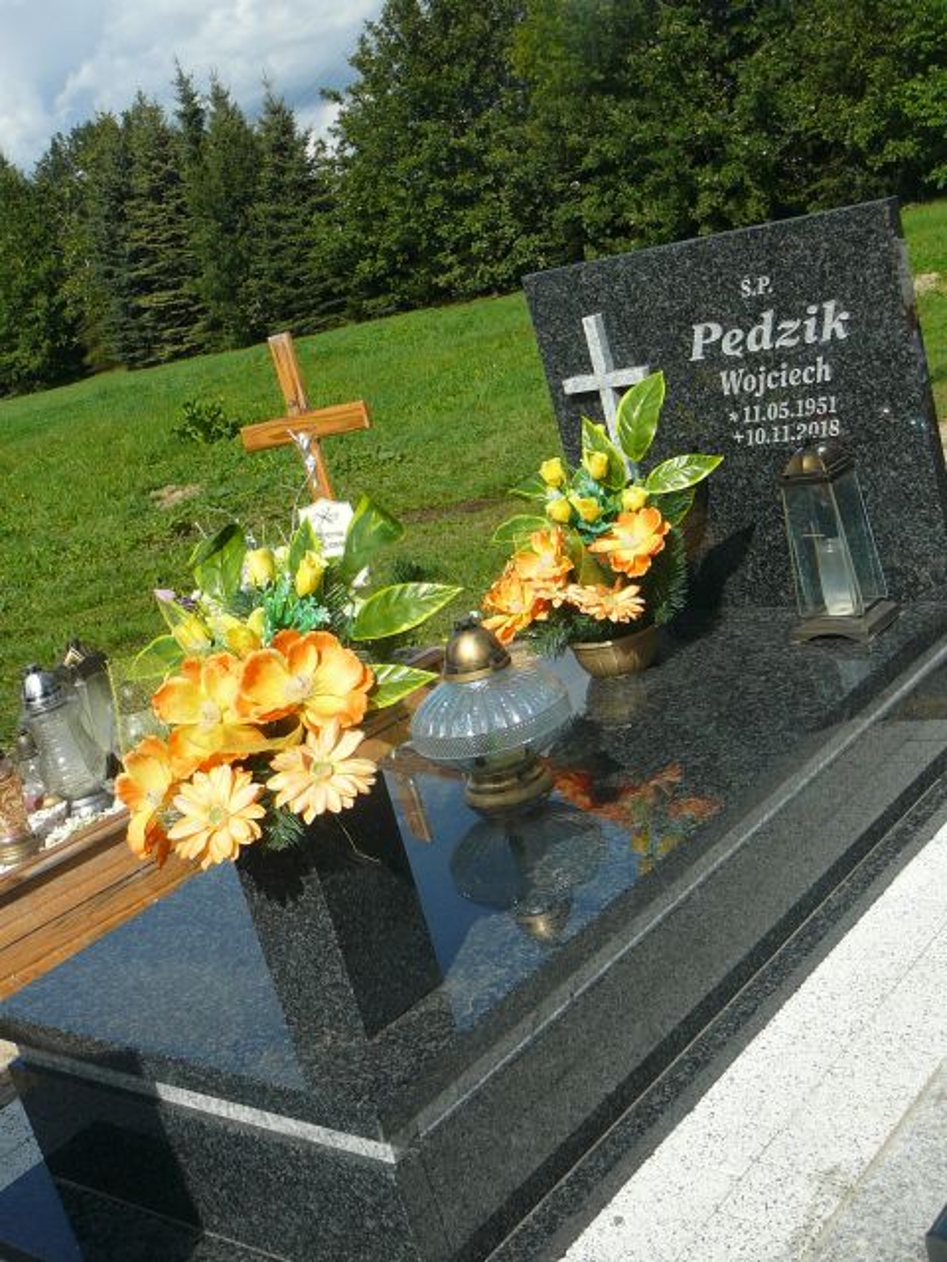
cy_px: 631
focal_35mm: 43
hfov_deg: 33.6
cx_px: 474
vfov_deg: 43.9
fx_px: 1568
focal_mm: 6.4
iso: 80
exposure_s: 1/500
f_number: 5
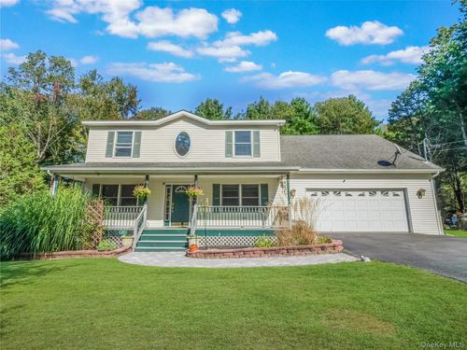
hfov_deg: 94.5
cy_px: 175
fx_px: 216
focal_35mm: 16
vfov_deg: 78.1
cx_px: 234
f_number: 2.8
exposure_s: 1/2000
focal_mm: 8
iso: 200
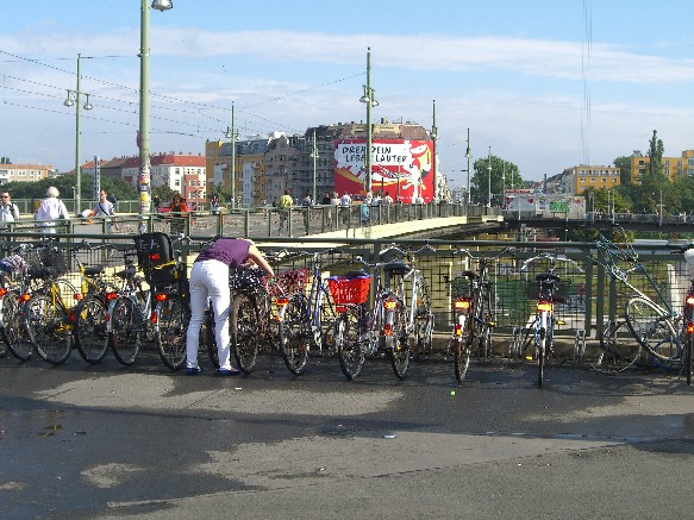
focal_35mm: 57
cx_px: 347
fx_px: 1143
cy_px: 260
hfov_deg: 33.8
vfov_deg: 25.7
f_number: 5
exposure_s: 1/400
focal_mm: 11.8
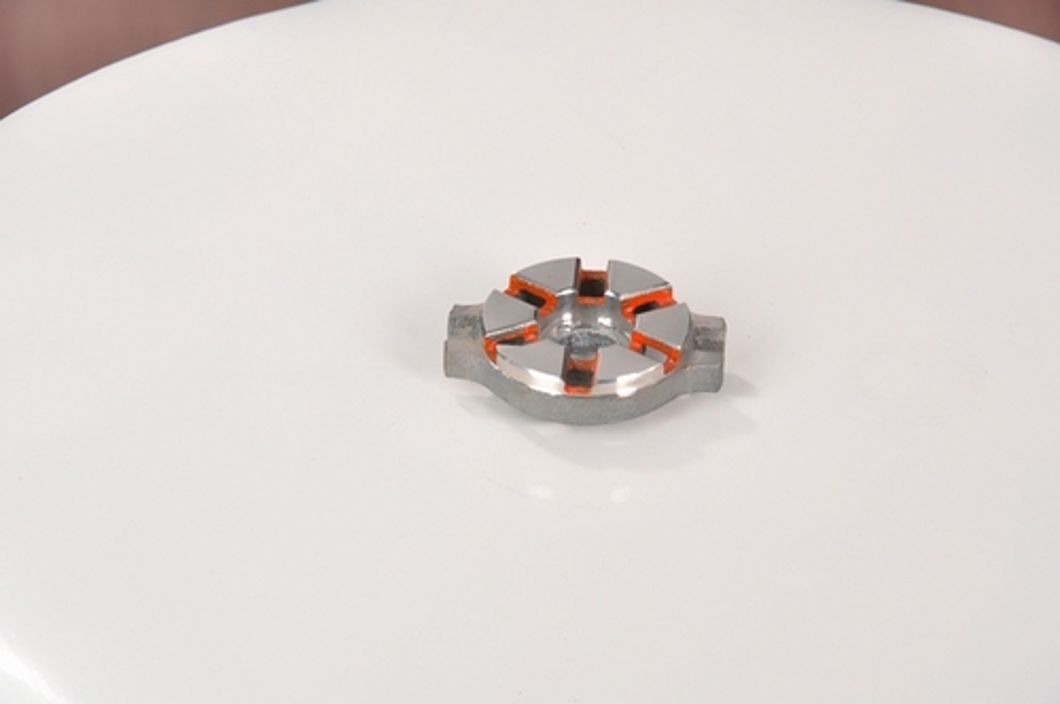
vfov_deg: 8.7
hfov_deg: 13.1
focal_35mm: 158
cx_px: 530
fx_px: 4631
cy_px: 352
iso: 200
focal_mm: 105
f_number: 13
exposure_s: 1/125
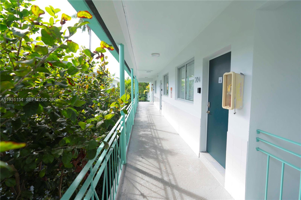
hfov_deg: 96.7
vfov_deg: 73.7
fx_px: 134
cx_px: 150
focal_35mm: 16
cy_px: 100
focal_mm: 16
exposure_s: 1/800
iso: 250
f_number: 3.2
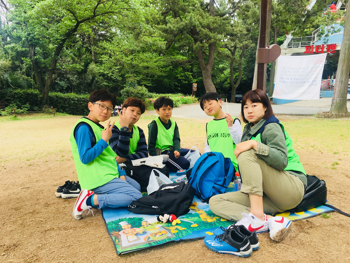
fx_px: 293
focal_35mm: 29
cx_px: 175
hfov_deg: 61.7
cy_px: 132
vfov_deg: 48.2
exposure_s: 1/269
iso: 25
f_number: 2.2
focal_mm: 4.15
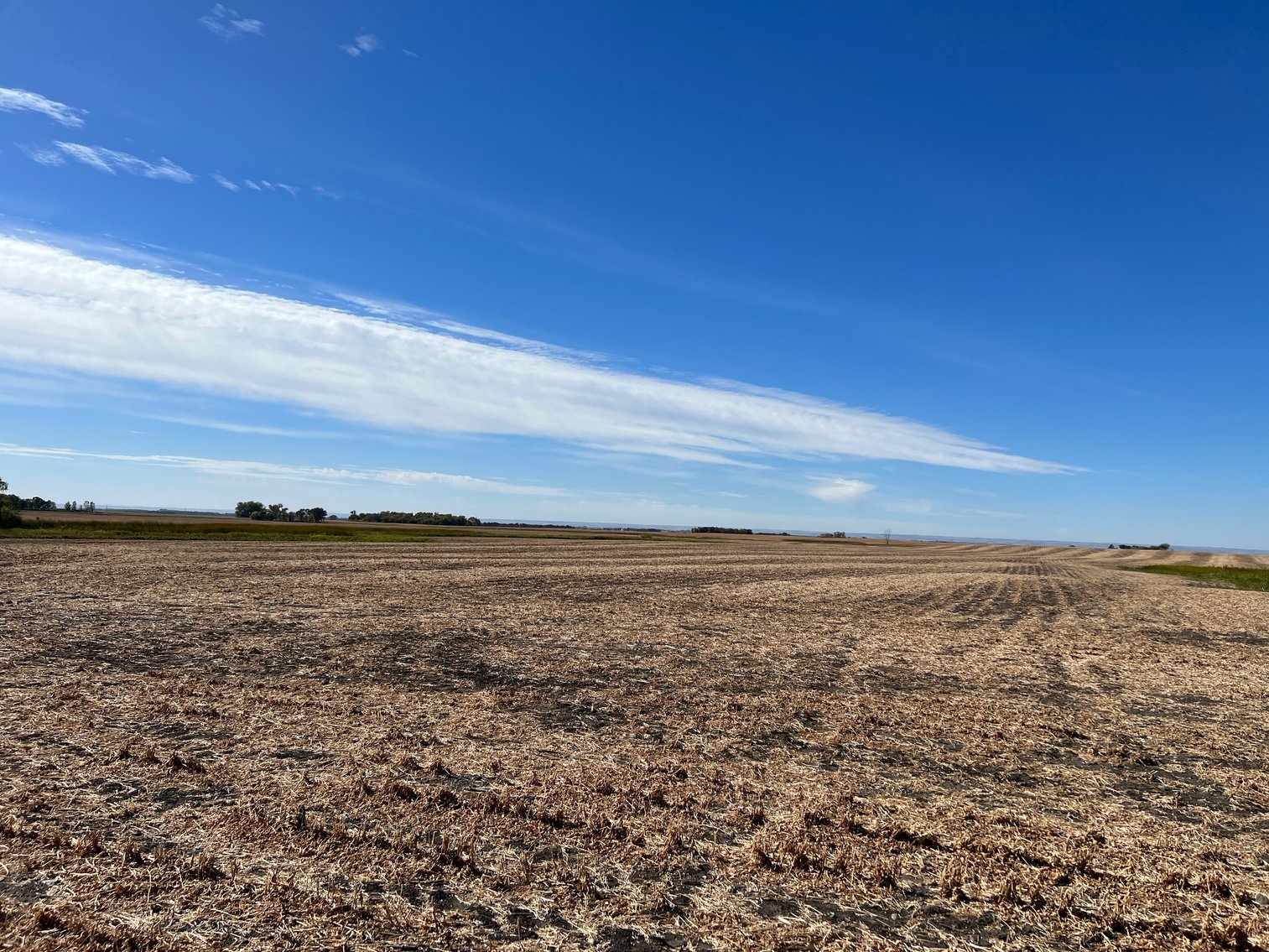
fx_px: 953
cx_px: 634
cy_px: 476
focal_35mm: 26
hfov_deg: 67.3
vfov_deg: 53.1
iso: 50
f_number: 1.5
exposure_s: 1/8000
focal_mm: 5.7
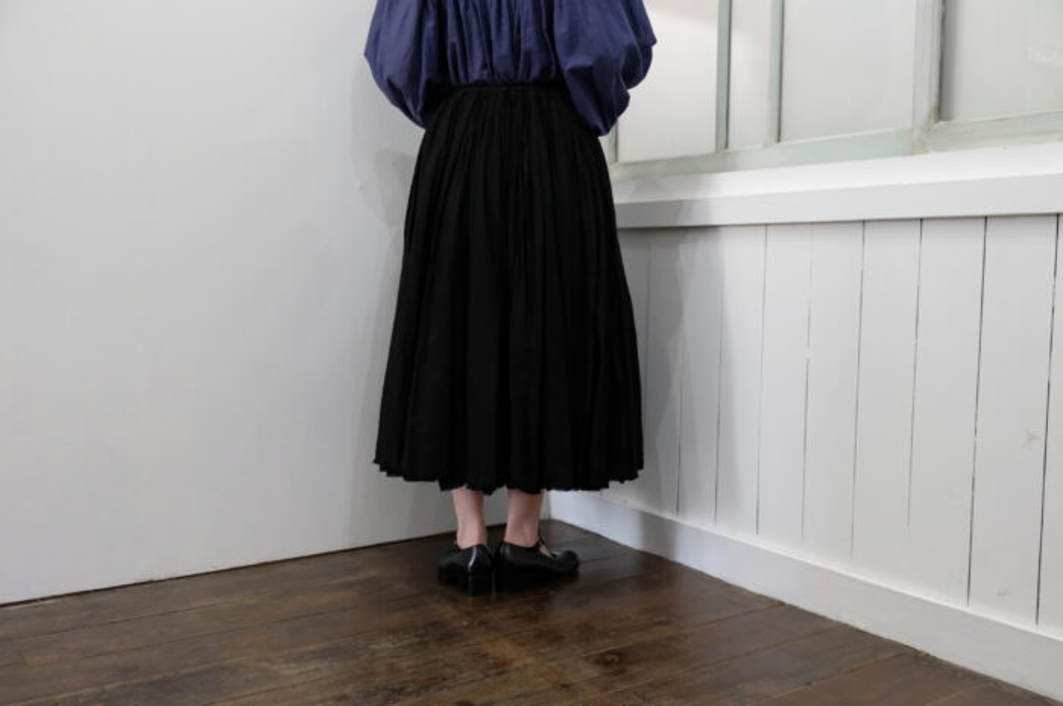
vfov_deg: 39.9
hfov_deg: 57.3
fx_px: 973
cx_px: 532
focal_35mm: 33
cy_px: 353
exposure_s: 1/100
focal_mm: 22.3
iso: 3200
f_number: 3.6
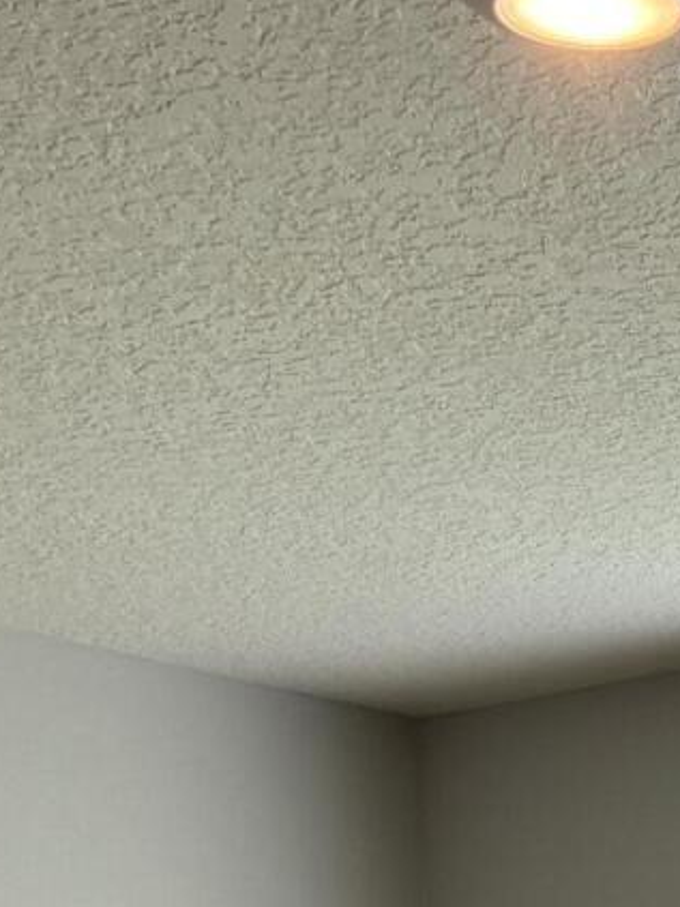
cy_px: 1919
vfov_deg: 13.3
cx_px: 1064
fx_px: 3223
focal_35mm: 123
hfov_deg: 11.5
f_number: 1.6
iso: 64
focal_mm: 5.96
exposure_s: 1/120
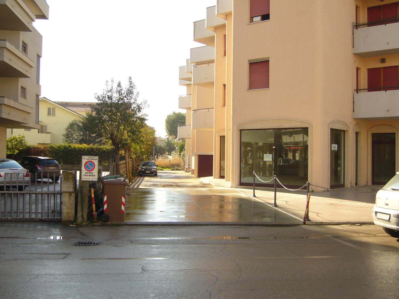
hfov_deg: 49.0
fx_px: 438
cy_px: 147
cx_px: 195
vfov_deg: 37.7
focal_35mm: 38
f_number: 2.8
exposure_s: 1/500
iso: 80
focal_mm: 5.8
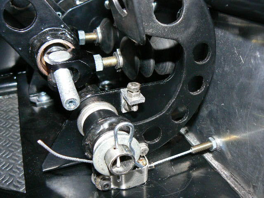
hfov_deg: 51.4
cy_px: 99
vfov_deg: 39.7
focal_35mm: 36
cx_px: 132
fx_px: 275
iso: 100
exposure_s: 1/30
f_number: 2.8
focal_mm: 6
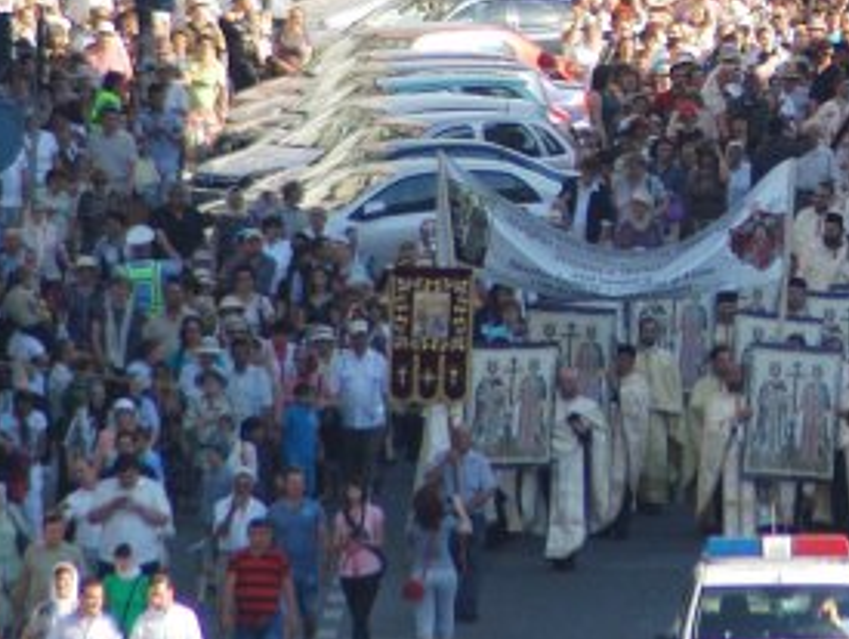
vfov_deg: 1.5
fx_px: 25148
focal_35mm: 1024
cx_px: 1022
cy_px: -59
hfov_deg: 1.9
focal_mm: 210
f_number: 5.6
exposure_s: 1/500
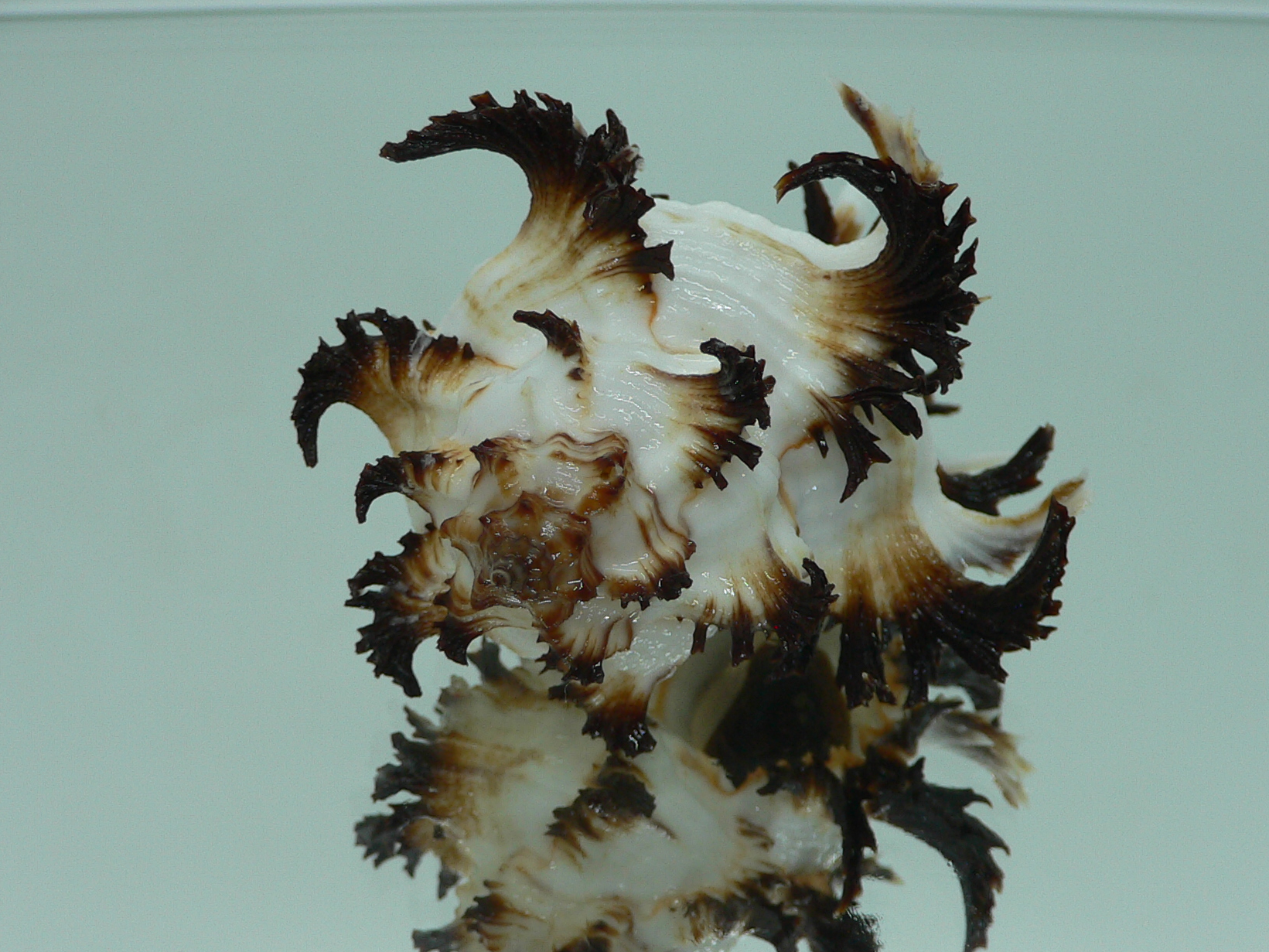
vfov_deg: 33.6
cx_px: 689
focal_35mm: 43
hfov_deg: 43.8
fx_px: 1576
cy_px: 512
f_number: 2.8
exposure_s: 1/60
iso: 80
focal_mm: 4.6
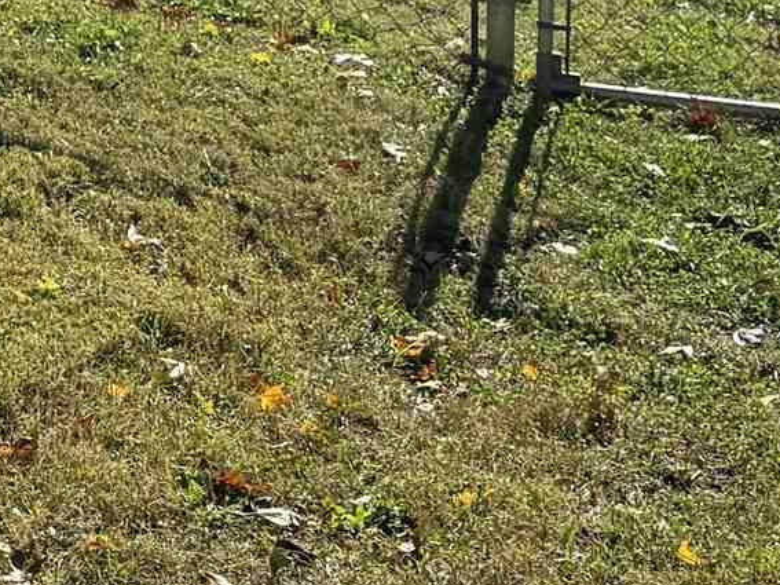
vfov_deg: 10.4
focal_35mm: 130
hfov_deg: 14.4
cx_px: -278
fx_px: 2929
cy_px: -618
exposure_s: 1/4673
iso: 100
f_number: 1.78
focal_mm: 6.76
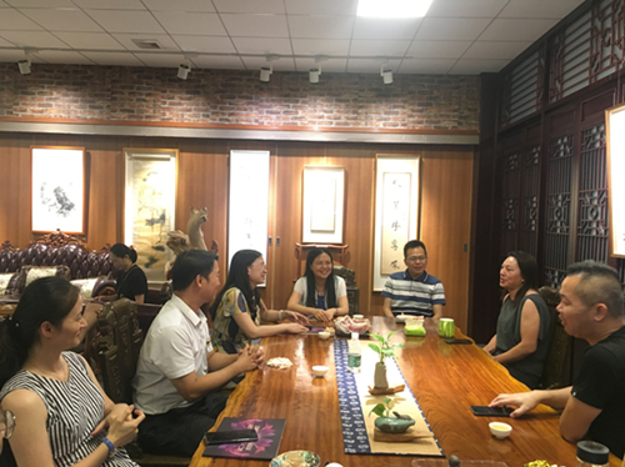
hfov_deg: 61.7
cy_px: 234
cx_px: 312
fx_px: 523
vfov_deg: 48.2
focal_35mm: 29
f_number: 2.2
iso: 200
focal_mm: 4.15
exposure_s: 1/20
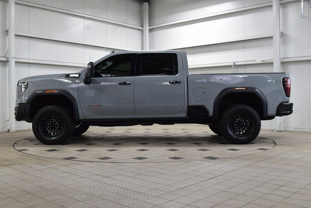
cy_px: 104
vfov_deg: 36.9
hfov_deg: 53.1
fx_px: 311
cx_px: 156
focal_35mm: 36
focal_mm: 24
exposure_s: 1/60
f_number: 6.3
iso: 1600
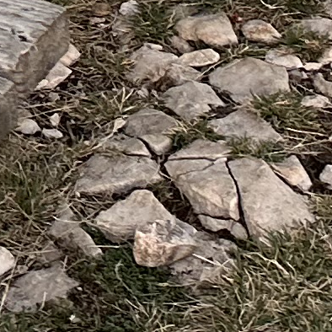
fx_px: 2355
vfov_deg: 6.8
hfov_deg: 7.7
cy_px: -865
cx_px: -336
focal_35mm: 217
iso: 80
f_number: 1.78
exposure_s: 1/121
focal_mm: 6.86
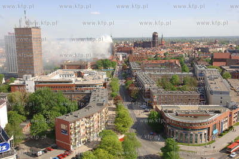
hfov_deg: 51.3
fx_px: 249
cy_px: 80
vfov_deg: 35.4
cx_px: 120
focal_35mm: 38
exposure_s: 1/500
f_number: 8
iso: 400
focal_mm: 25
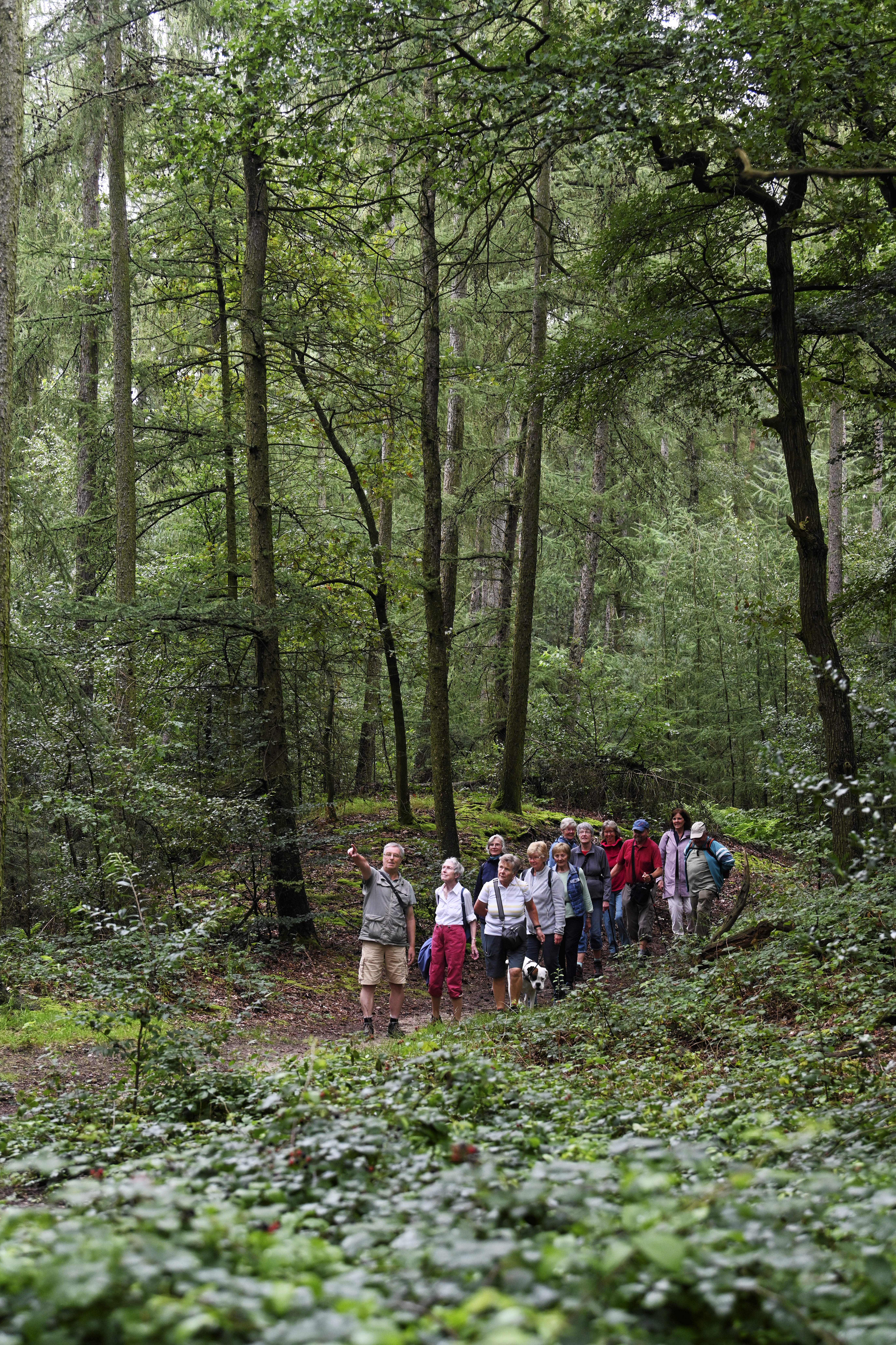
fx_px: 2912
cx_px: 448
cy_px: 672
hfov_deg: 17.5
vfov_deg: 26.0
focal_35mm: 78
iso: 1000
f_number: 4.5
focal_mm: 78
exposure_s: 1/200
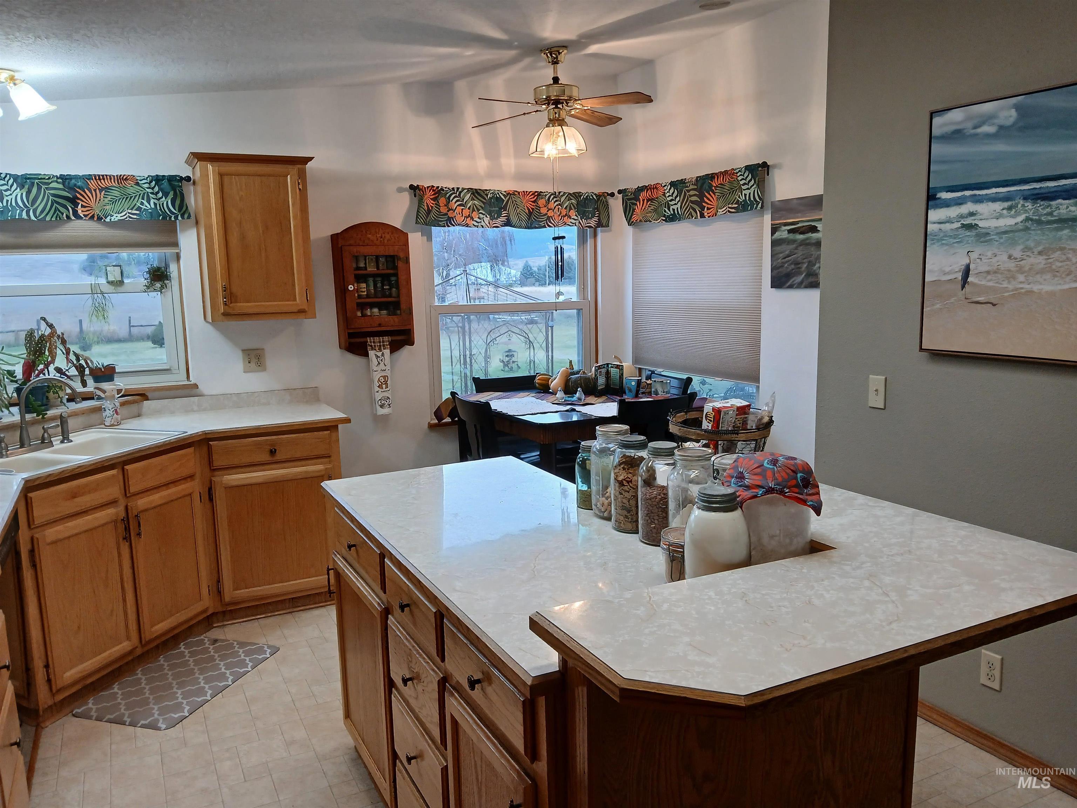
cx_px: 538
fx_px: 809
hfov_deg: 67.3
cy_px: 404
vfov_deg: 53.1
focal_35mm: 26
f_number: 1.8
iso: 160
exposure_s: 1/60
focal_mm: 3.98
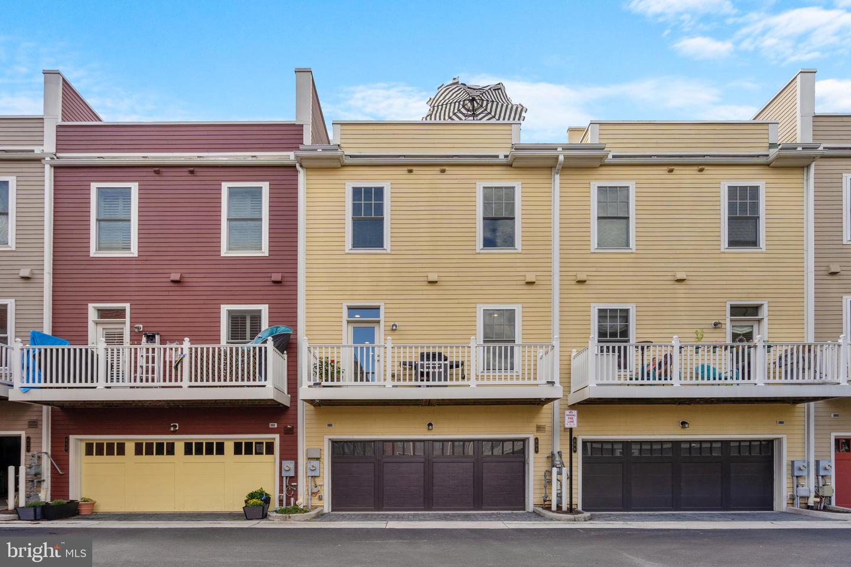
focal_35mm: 16
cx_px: 426
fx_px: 378
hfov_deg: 96.7
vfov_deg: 73.7
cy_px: 284
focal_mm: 16
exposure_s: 1/200
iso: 200
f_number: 8
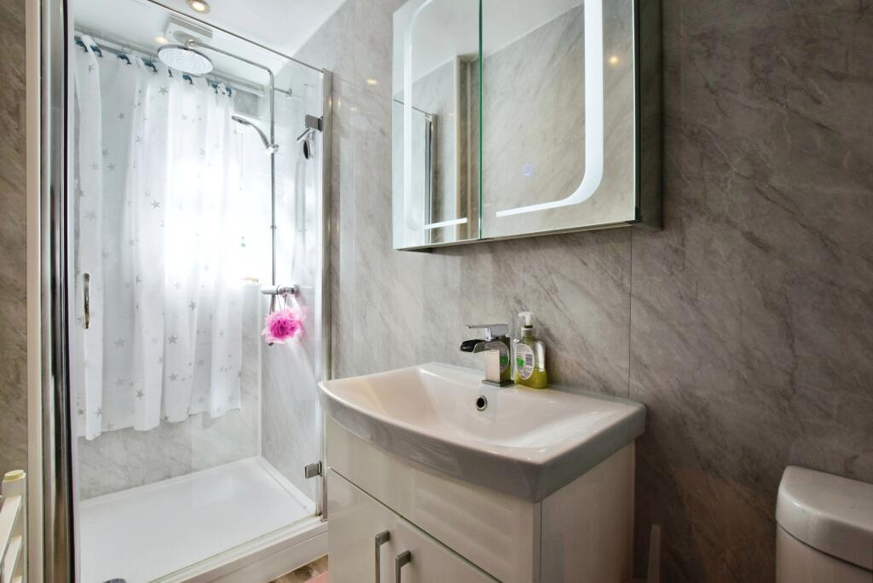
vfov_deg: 77.4
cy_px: 292
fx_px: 364
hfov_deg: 100.4
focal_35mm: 15
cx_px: 436
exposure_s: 1/100
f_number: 8
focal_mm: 10
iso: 400
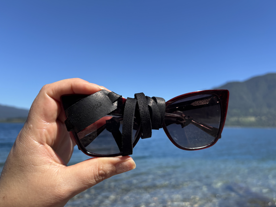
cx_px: 142
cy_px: 107
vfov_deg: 49.7
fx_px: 223
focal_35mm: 28
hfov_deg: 63.4
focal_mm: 5.96
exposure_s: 1/2451
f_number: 1.6
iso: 50
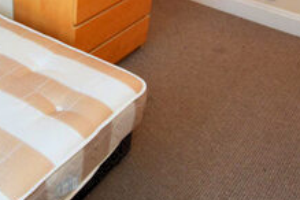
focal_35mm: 48
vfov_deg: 26.3
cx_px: 53
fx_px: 400
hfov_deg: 39.3
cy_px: -10
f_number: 4
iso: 800
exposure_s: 1/60
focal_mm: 10
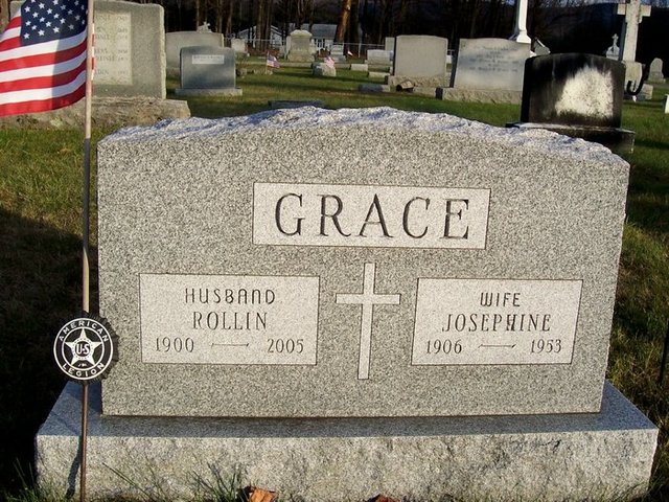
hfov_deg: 50.1
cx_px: 334
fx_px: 715
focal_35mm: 37
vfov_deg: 38.7
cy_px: 251
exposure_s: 1/250
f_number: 5.6
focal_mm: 5.6
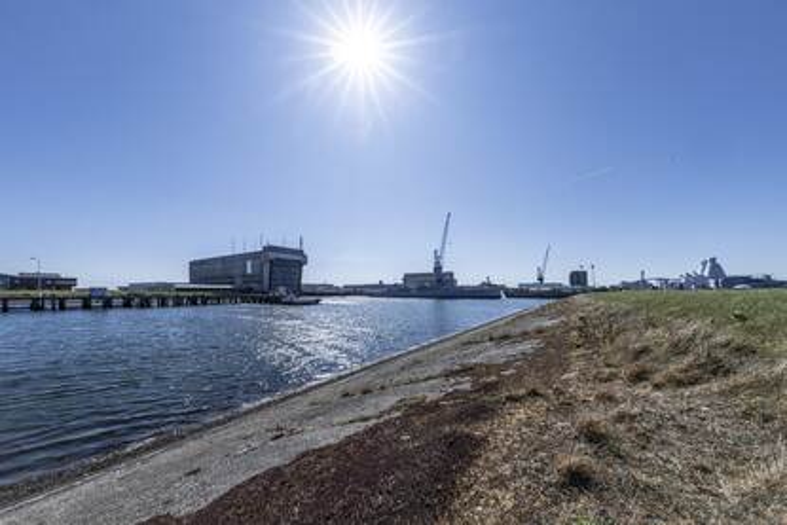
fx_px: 262
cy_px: 262
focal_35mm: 12
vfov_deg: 90.1
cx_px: 394
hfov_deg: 112.6
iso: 100
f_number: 13
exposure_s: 1/200
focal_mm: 12
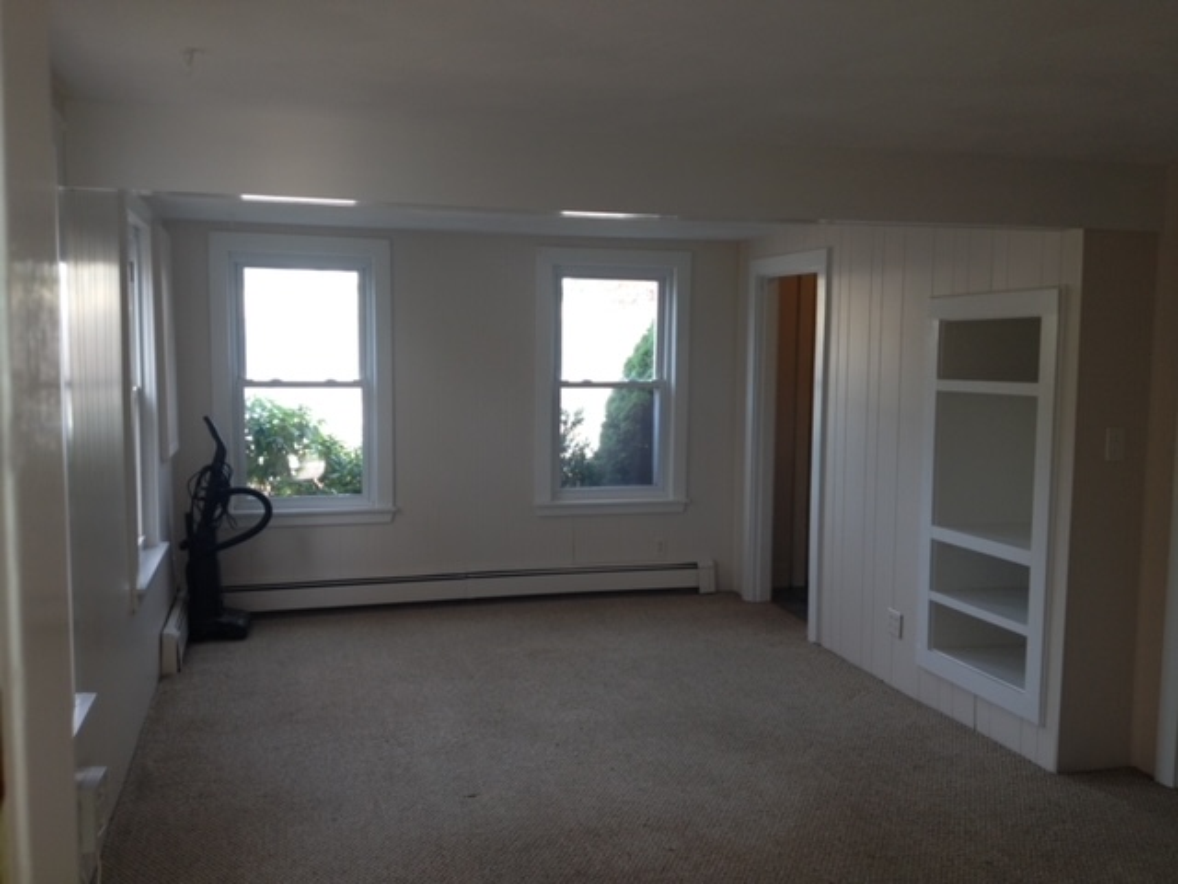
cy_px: 442
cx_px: 589
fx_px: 1191
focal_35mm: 35
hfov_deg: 52.6
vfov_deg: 40.7
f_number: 2.4
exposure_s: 1/60
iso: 50
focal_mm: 4.28
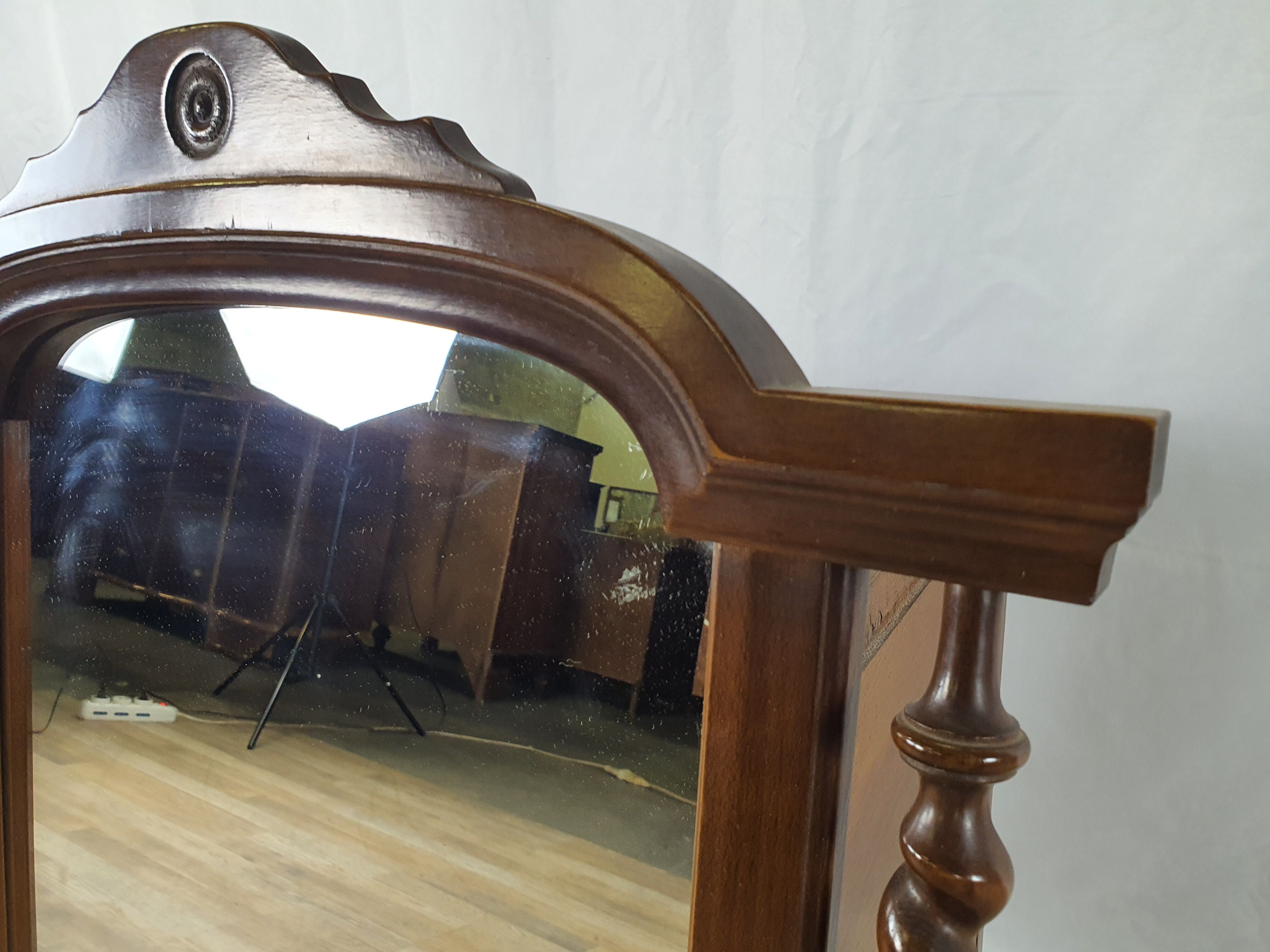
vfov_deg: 53.1
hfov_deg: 67.3
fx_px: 954
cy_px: 476
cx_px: 635
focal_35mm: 26
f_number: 2.4
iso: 160
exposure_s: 1/50
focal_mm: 4.3
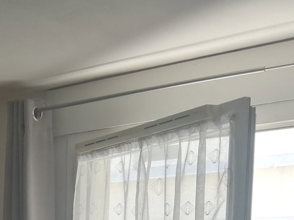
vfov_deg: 15.6
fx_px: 730
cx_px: -77
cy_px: 342
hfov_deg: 20.9
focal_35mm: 86
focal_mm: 3.6
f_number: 1.8
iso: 50
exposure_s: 1/126
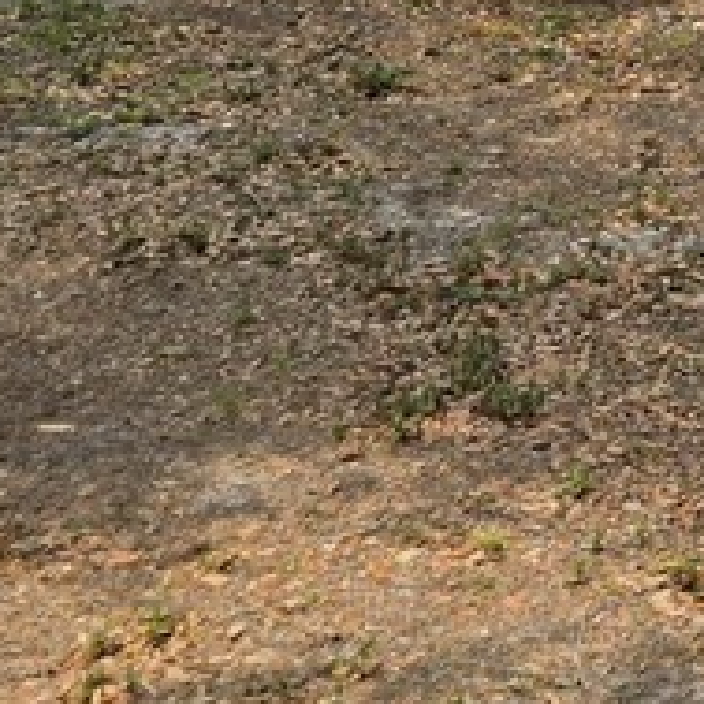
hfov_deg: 14.6
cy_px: -406
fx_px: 2531
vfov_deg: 14.6
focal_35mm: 110
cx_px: 1106
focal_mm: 6.3
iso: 12
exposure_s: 1/643
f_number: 1.7
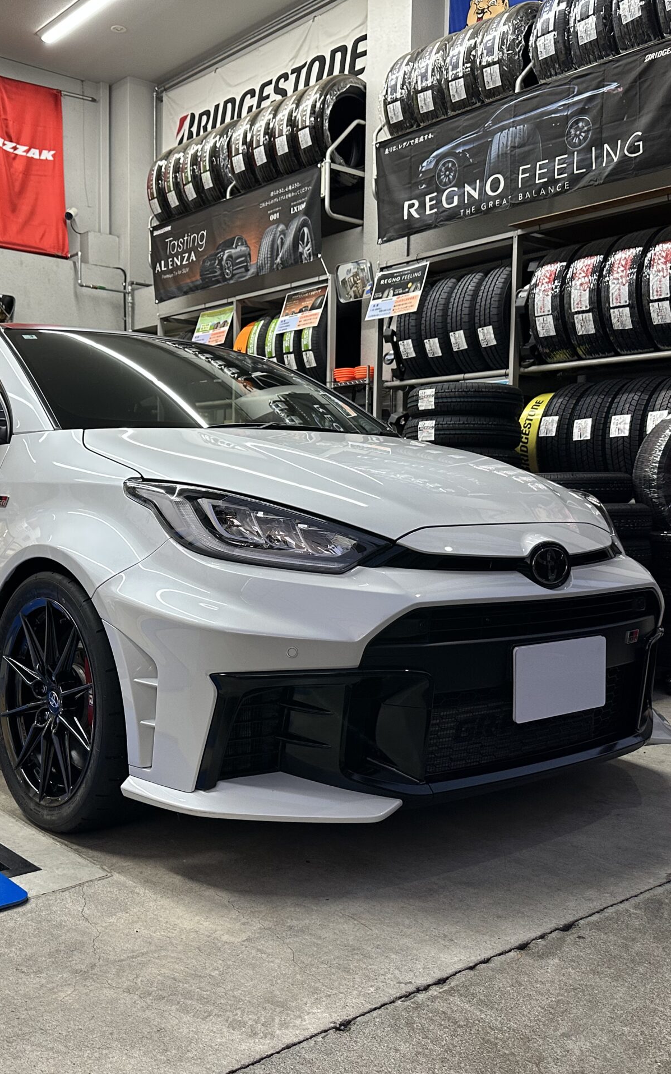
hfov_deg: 37.0
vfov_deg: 56.7
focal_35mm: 34
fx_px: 995
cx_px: 249
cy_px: 537
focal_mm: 6.86
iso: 250
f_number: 1.78
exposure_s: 1/104
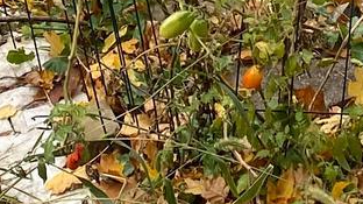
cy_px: -540
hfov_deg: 11.4
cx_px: 389
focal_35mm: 186
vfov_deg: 5.8
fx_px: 1789
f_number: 1.8
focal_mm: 4.25
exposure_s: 1/121
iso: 50
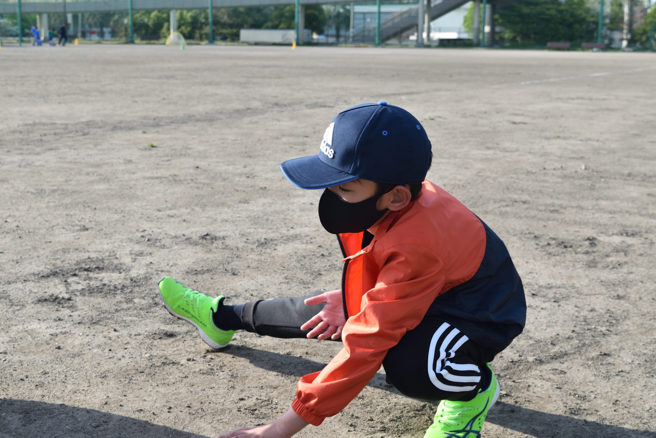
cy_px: 219
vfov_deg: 25.1
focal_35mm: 54
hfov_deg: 36.9
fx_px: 984
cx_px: 328
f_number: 8
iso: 200
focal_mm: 36
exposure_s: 1/250
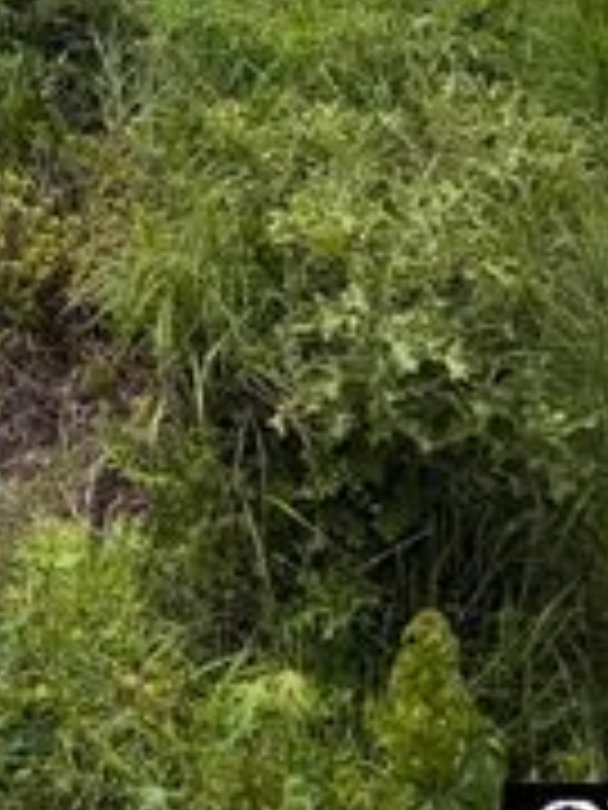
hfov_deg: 15.3
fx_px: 2084
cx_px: -311
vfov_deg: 17.9
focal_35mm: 89
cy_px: -623
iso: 80
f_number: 1.78
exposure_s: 1/11905
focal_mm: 6.76
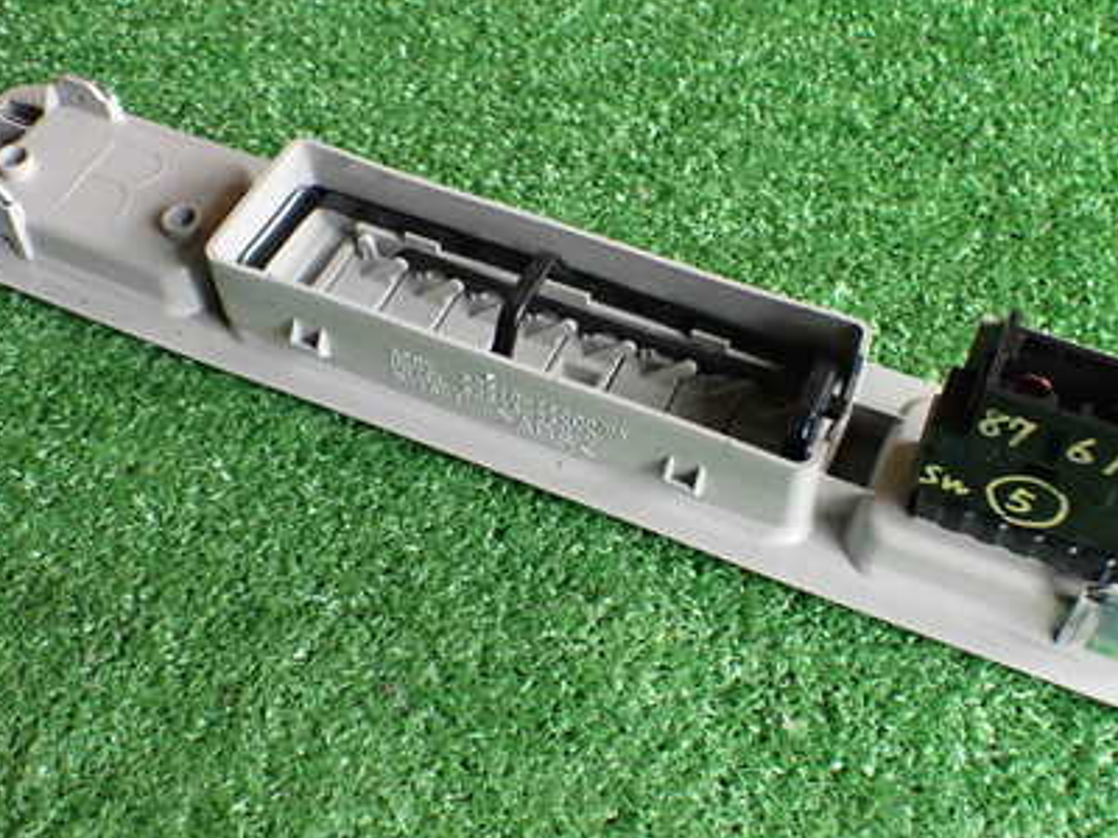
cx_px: 595
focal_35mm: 45
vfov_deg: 32.2
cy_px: 397
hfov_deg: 42.1
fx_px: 1453
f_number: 2.3
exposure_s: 1/125
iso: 640
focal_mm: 5.4
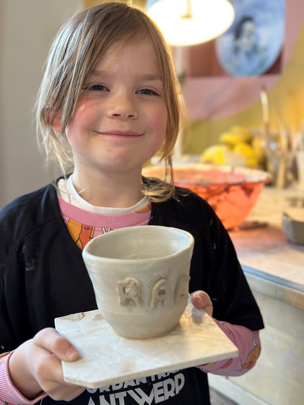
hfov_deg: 30.3
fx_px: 562
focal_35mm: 48
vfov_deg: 39.7
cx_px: 152
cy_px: 202
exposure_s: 1/100
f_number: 1.78
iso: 200
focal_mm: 6.86
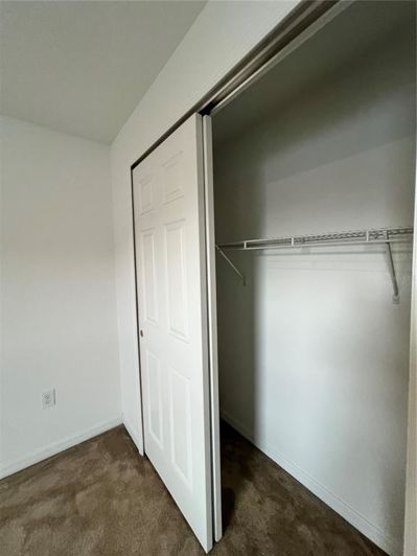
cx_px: 208
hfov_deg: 89.9
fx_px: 209
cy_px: 278
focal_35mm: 13
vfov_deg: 106.2
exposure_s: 1/120
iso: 200
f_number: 1.8
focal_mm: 1.57
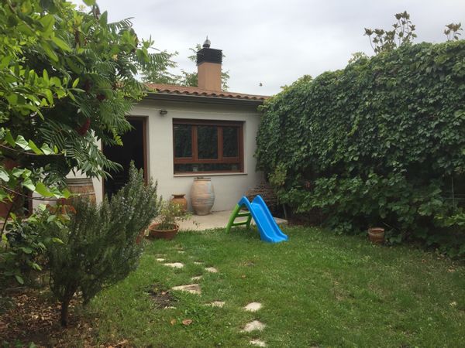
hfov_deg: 61.7
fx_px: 390
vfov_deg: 48.2
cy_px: 174
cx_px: 232
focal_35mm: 29
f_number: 2.2
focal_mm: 4.15
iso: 32
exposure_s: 1/1130
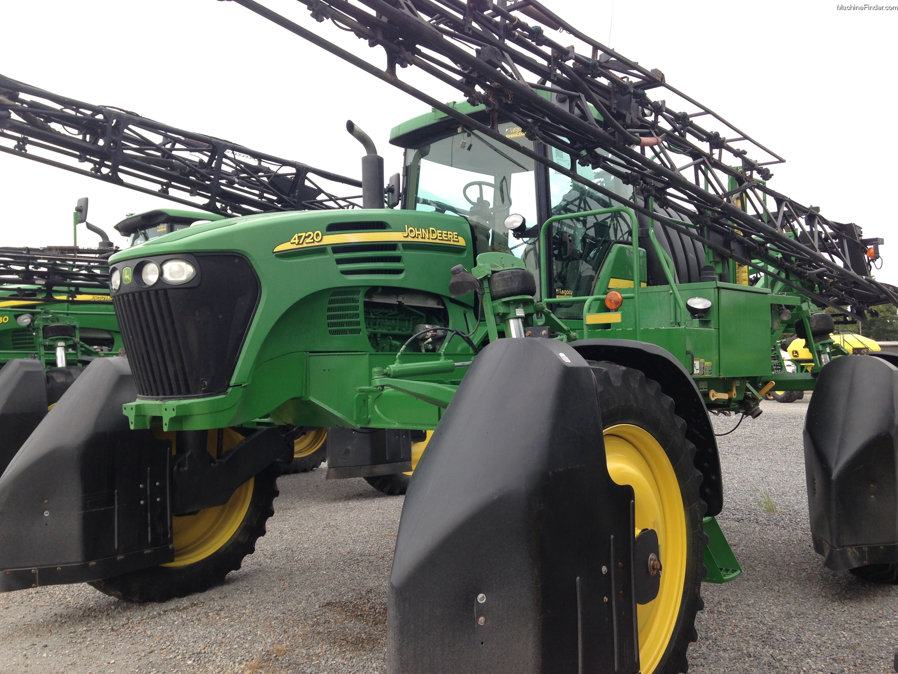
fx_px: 856
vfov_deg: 42.9
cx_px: 449
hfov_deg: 55.4
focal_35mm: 33
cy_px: 337
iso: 50
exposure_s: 1/251
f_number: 2.4
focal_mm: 4.12
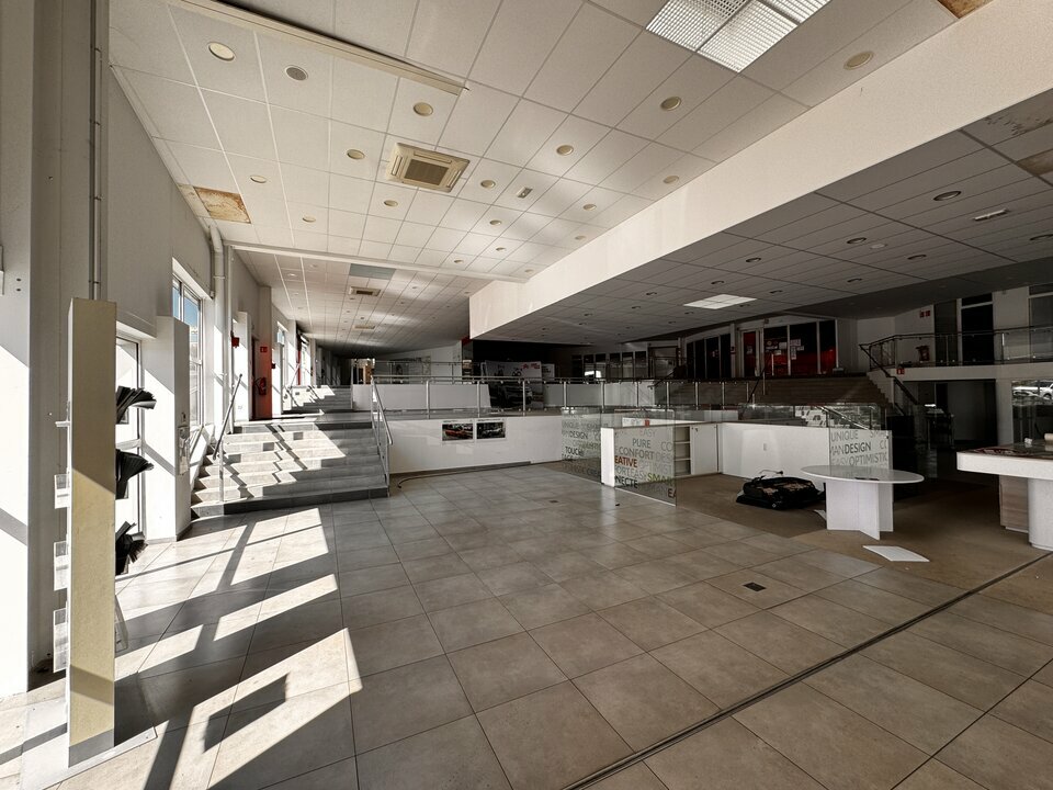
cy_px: 395
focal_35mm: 14
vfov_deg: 85.7
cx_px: 526
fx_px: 426
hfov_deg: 102.1
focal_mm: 2.22
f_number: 2.2
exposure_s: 1/283
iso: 40
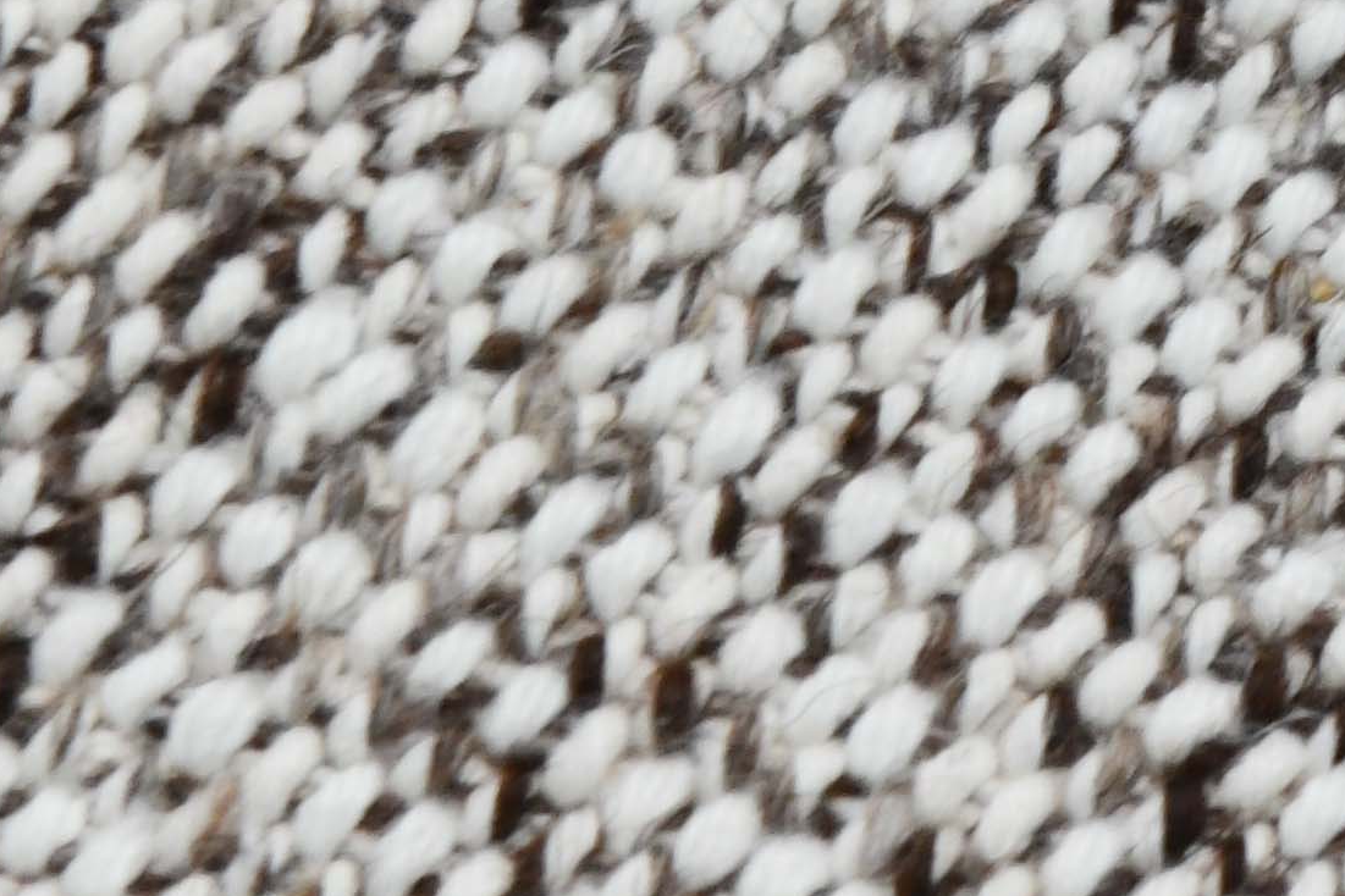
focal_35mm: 525
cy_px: -1608
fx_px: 19613
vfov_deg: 2.6
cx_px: 2534
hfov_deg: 3.9
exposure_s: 1/100
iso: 400
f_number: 6.3
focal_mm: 70
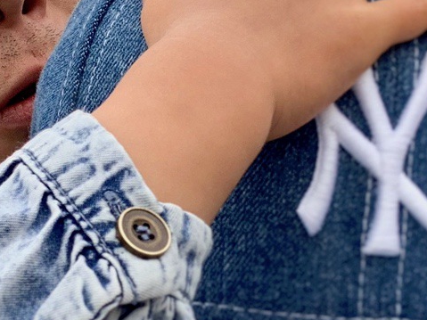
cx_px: 184
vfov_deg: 13.8
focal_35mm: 107
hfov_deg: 18.4
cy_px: 248
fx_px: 1320
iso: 16
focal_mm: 2.87
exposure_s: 1/223
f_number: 2.2
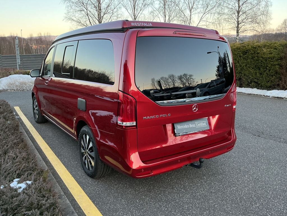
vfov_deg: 48.2
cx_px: 144
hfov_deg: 61.7
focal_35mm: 29
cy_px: 108
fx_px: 240
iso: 50
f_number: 1.8
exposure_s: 1/120
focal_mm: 3
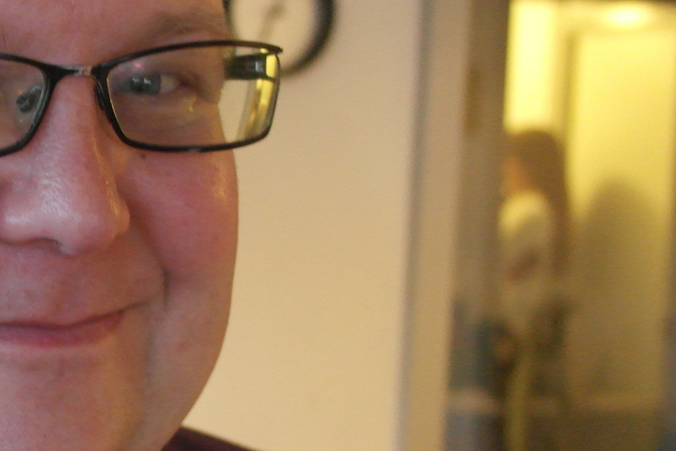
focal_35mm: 86
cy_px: 300
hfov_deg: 21.4
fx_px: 1615
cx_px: -205
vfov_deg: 15.9
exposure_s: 1/15
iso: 1600
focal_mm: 20
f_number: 3.5
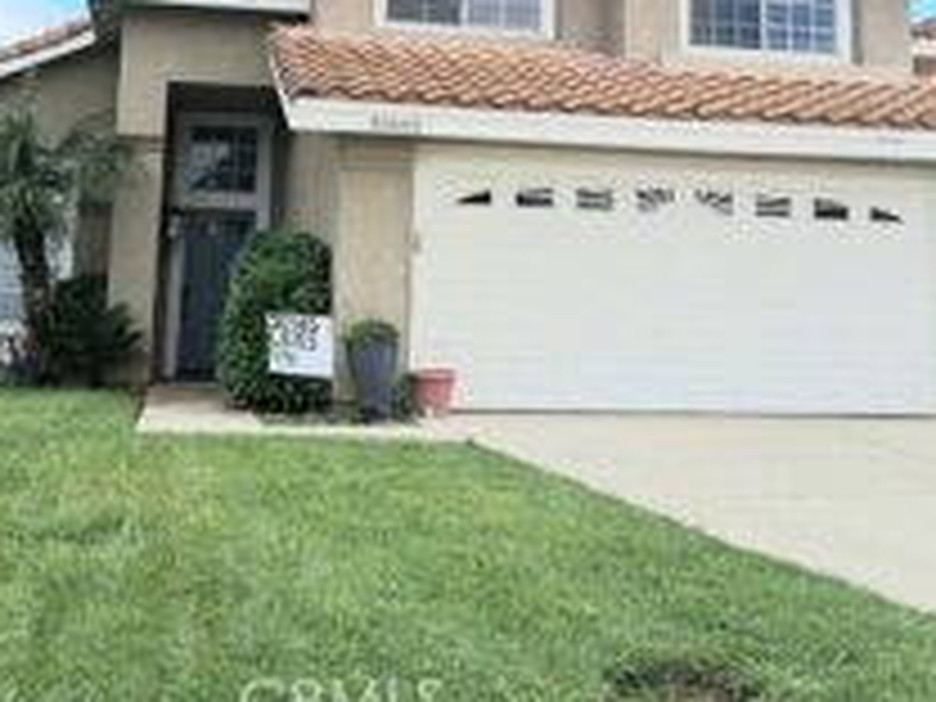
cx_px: 418
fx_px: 1217
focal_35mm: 45
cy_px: 130
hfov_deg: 42.0
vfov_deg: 31.3
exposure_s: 1/1000
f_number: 1.8
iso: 25
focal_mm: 3.98
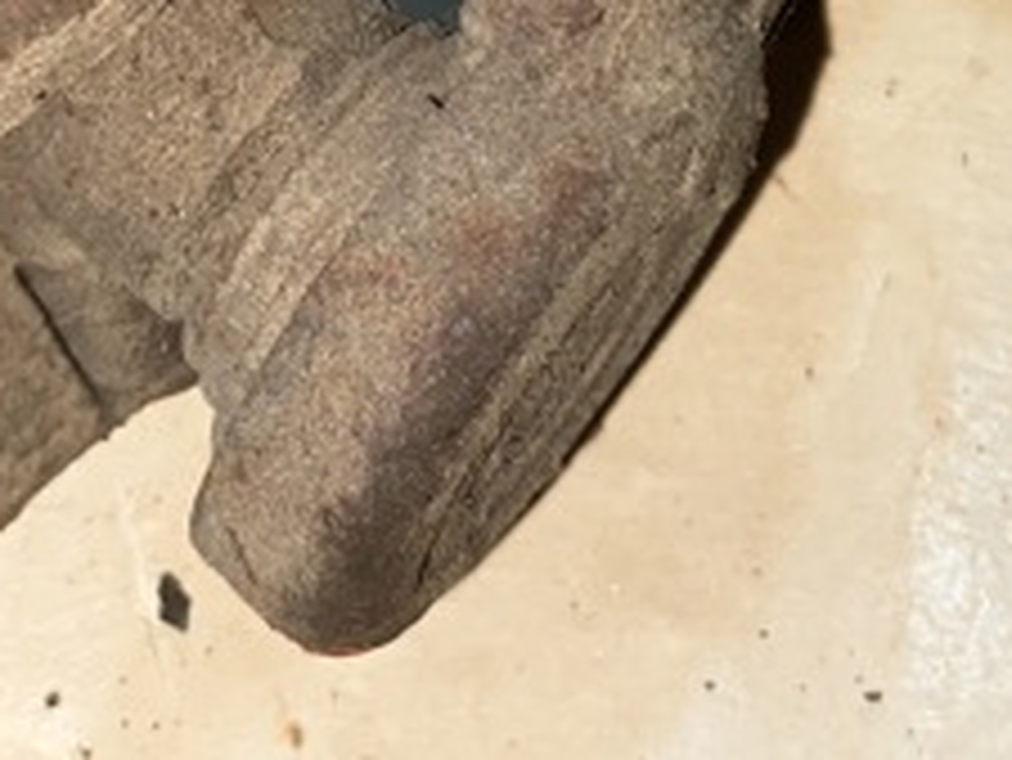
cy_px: -477
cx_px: 459
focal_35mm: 103
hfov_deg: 19.1
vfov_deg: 13.3
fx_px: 3013
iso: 16
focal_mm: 3
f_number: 1.8
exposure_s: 1/122
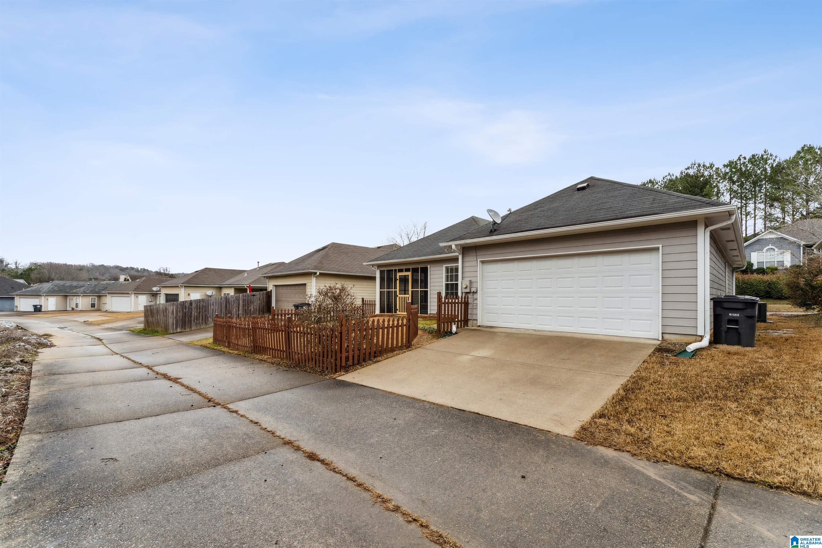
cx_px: 411
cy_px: 274
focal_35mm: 15
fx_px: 333
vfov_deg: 78.8
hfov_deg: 101.9
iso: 400
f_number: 13
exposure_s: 1/200
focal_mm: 14.6
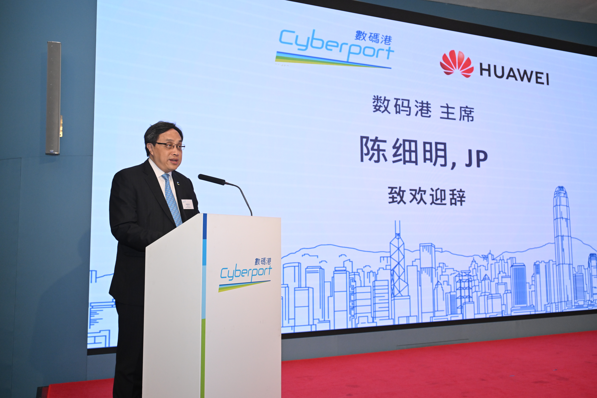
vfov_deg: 41.7
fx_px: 522
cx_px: 298
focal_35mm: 32
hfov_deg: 59.5
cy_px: 199
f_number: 5
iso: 1600
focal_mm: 31.5
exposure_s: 1/200
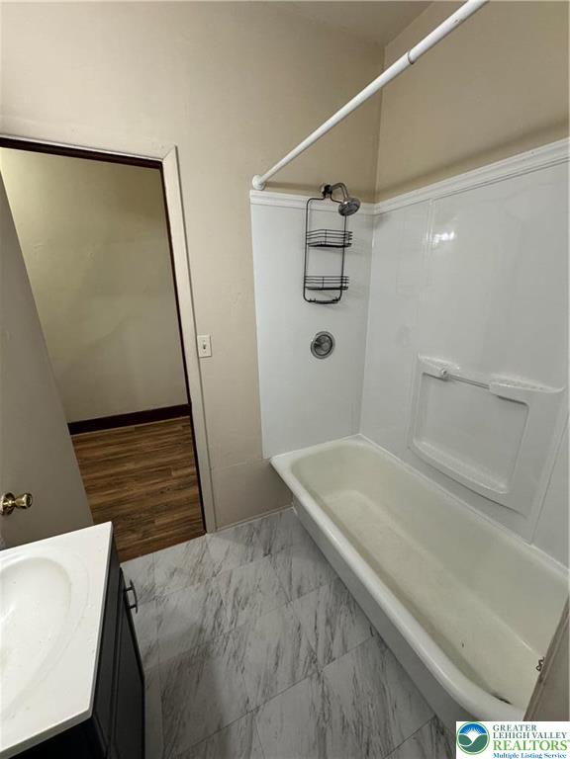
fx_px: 307
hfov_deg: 85.7
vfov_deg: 102.1
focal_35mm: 14
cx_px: 285
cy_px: 380
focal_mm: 2.22
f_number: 2.2
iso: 320
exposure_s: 1/60
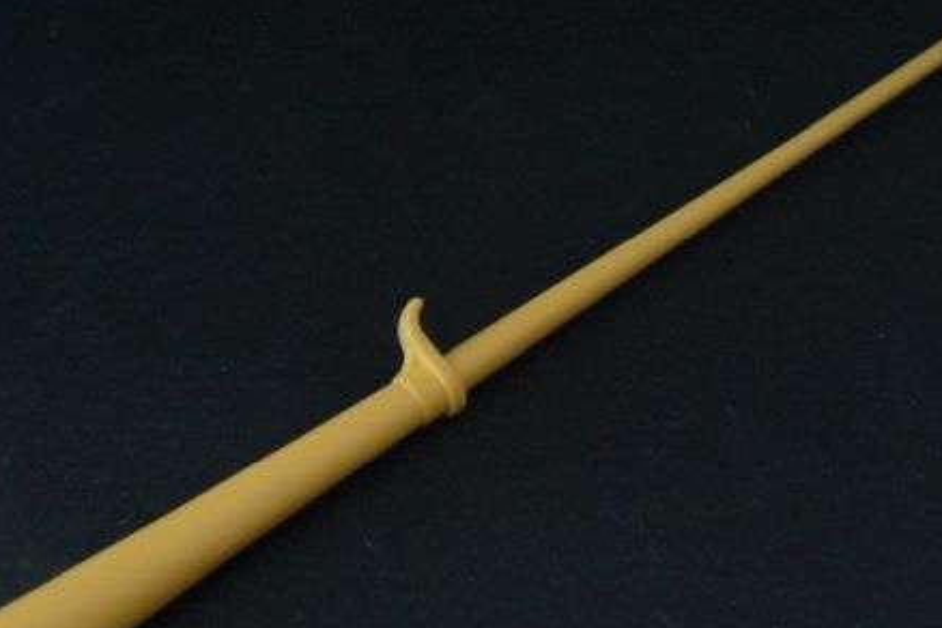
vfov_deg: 28.6
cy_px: 354
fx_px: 1230
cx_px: 484
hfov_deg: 41.9
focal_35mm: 47
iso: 200
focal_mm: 6
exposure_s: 1
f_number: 2.8
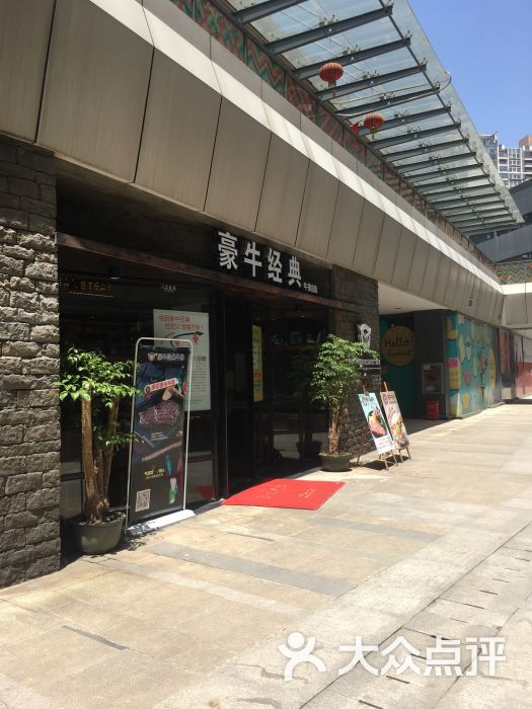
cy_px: 354
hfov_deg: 48.2
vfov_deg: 61.7
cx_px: 266
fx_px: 594
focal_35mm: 29
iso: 25
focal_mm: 4.15
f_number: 2.2
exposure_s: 1/746
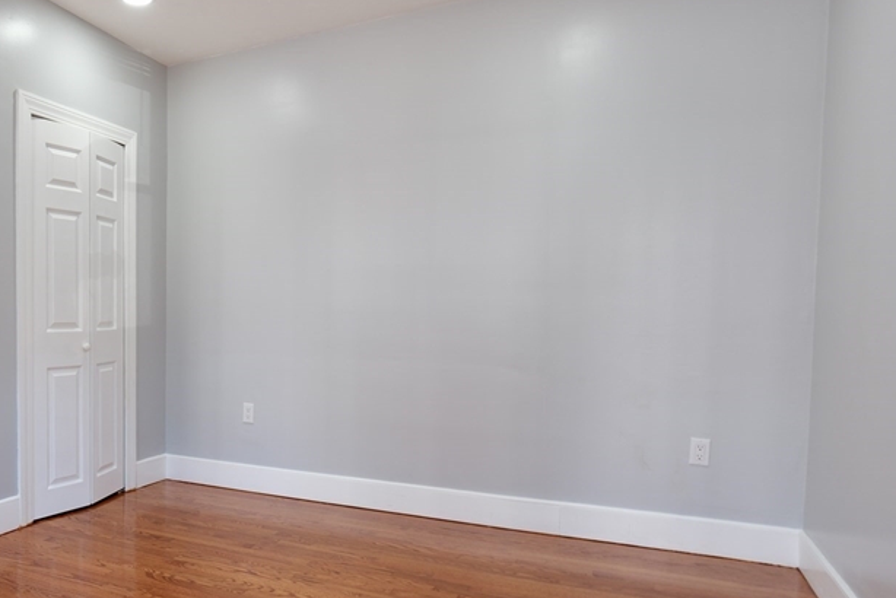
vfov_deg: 51.1
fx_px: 622
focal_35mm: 25
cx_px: 226
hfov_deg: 67.1
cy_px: 351
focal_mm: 10
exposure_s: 1/18
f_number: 4
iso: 160
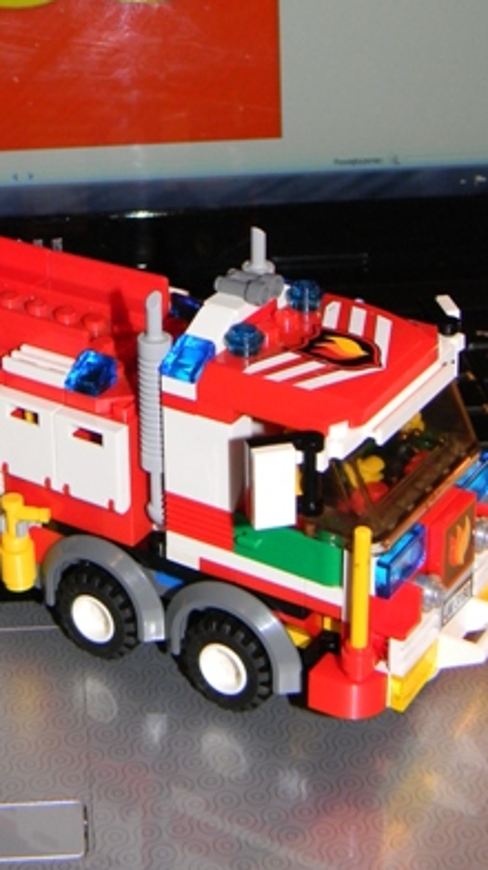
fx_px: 1682
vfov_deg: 28.6
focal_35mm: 73
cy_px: 224
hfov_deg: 16.3
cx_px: 60
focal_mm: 7.3
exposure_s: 1/30
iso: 200
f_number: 3.8
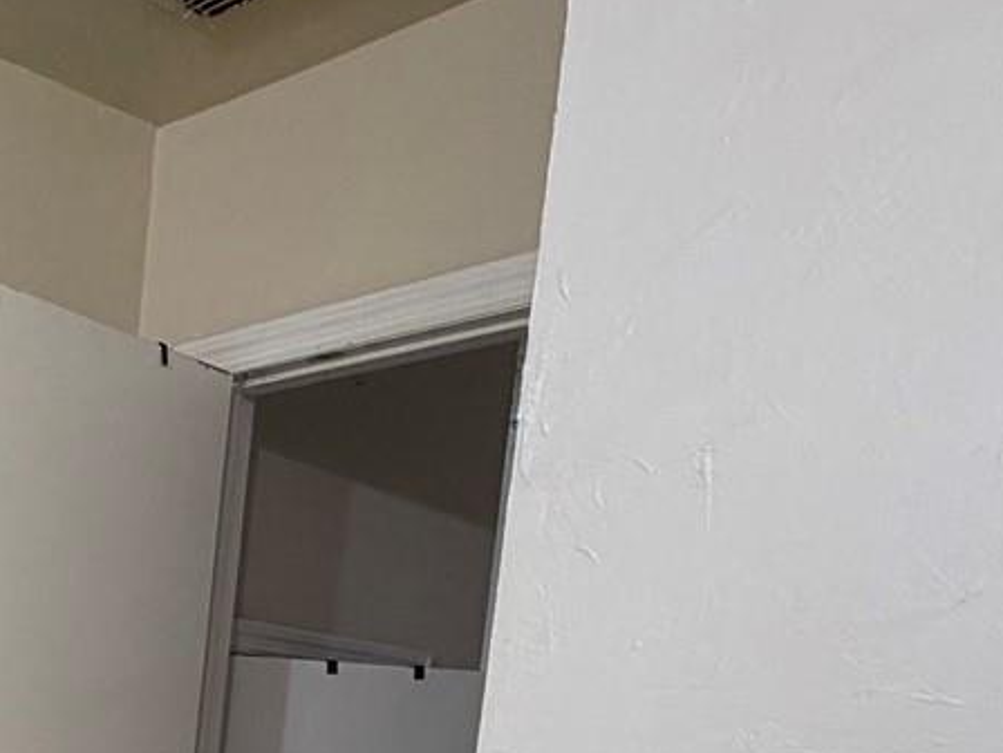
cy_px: 997
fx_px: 1449
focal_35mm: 50
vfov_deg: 25.0
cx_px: -253
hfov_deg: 31.0
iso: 320
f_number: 2.2
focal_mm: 2.22
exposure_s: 1/60
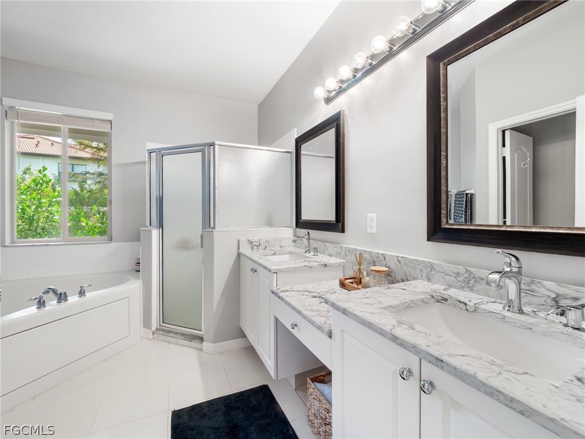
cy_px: 220
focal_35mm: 14
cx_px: 292
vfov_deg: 85.7
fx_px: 237
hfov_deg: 102.1
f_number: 7.1
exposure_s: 1/3
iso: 200
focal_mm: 7
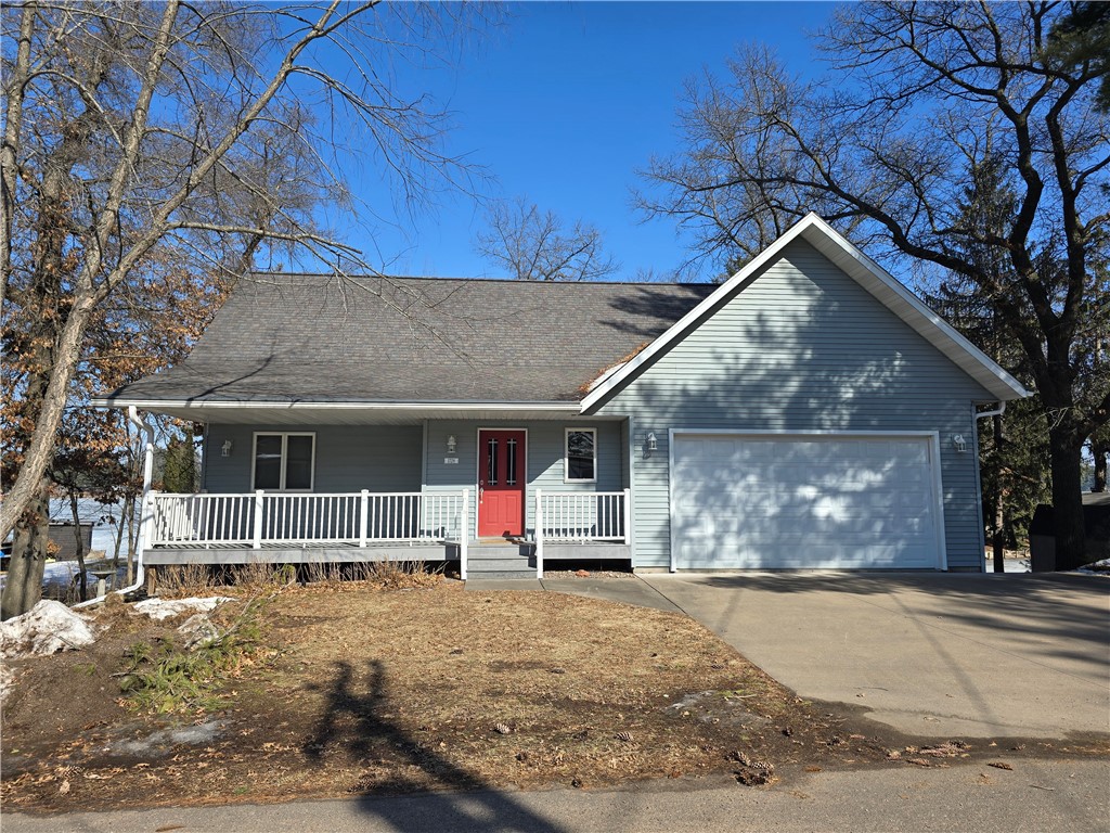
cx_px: 555
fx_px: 738
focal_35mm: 23
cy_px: 416
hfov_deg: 73.9
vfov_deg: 58.9
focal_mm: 6.3
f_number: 1.7
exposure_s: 1/692
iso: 12
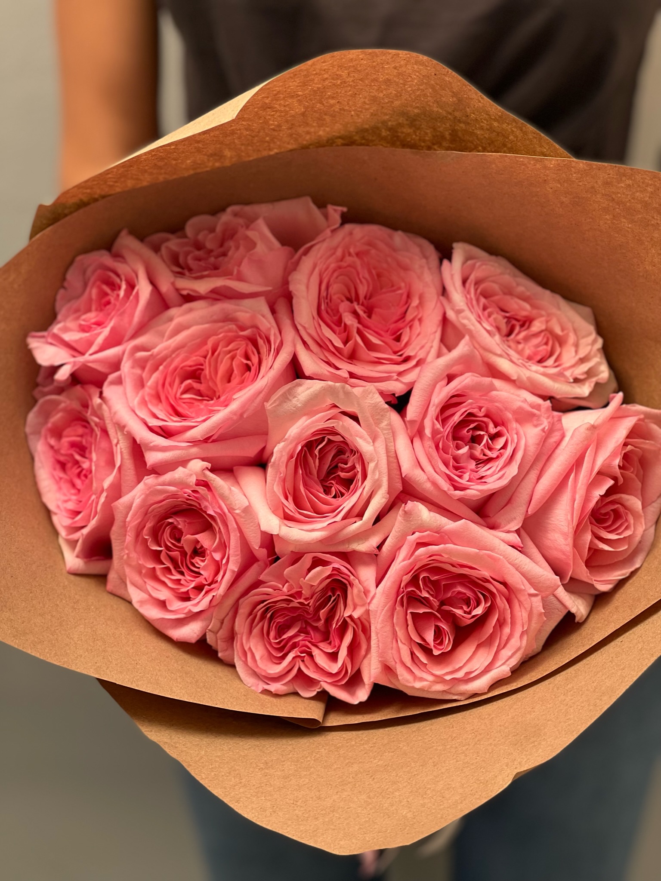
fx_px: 1961
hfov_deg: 19.1
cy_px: 440
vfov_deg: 25.3
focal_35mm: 77
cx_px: 330
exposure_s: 1/121
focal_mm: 9
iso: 40
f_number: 2.8
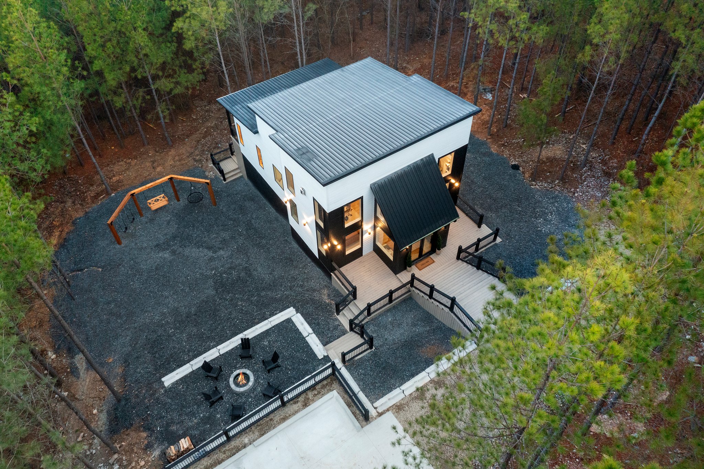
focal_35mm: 28
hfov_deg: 65.5
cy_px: 234
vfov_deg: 46.4
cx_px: 352
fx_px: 547
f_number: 5.6
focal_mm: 10.26
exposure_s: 1/20
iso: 800
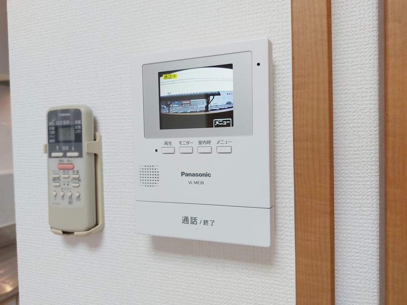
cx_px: 204
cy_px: 152
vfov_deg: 56.8
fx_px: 282
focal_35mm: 24
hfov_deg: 71.6
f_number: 1.8
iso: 32
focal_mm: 5.23
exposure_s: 1/24
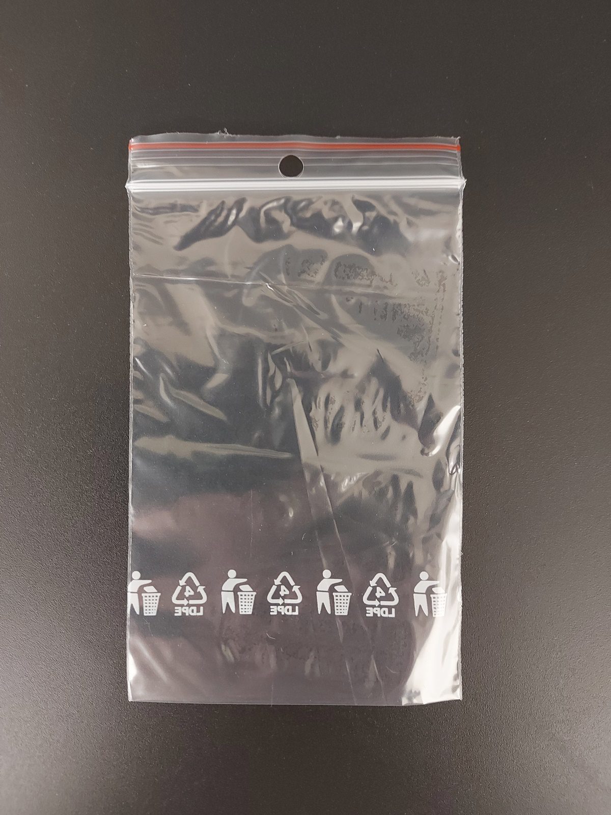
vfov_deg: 71.6
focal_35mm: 24
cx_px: 306
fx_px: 565
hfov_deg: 56.8
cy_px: 408
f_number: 1.8
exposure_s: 1/20
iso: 640
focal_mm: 5.23
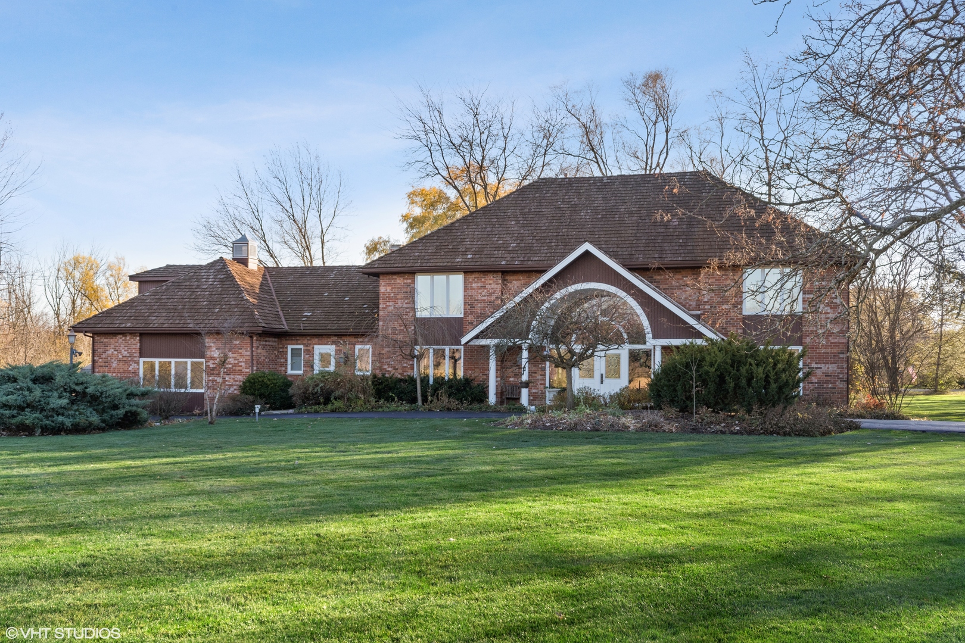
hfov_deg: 53.1
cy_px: 322
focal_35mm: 36
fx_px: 965
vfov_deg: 36.9
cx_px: 482
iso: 200
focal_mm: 24
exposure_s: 1/160
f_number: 8
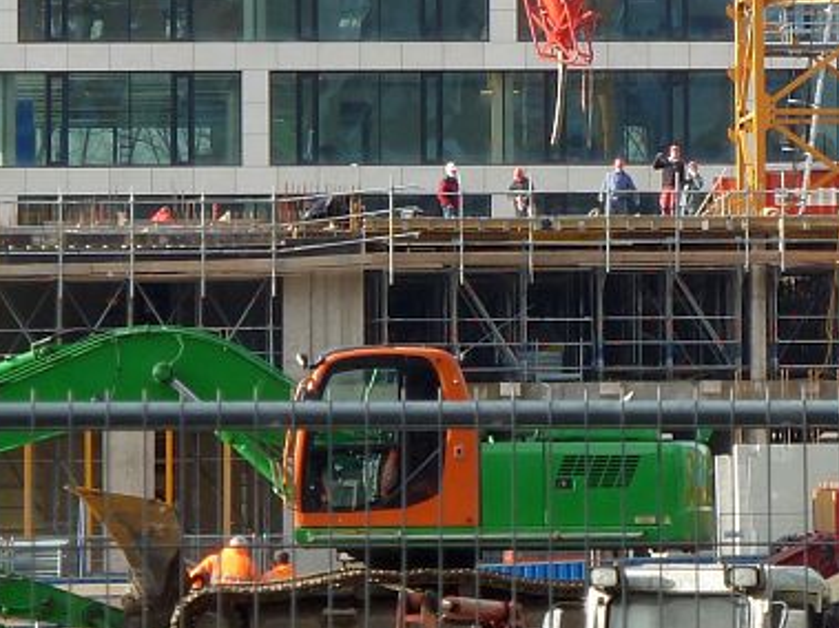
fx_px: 6809
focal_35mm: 281
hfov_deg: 7.0
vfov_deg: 5.3
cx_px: 762
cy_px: 96
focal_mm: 17
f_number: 4.3
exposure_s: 1/200
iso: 80
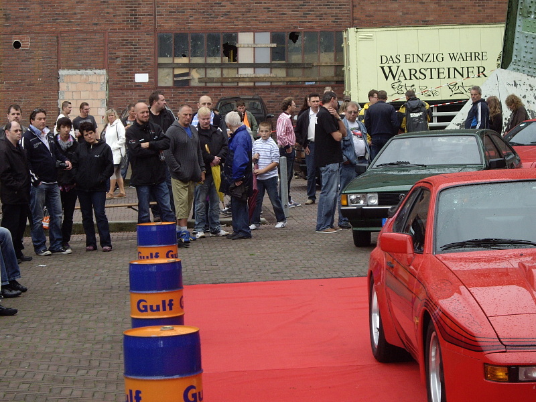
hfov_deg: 17.3
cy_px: 201
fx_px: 1765
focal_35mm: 114
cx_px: 268
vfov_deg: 13.0
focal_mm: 23.7
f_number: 5.4
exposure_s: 1/125
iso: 200
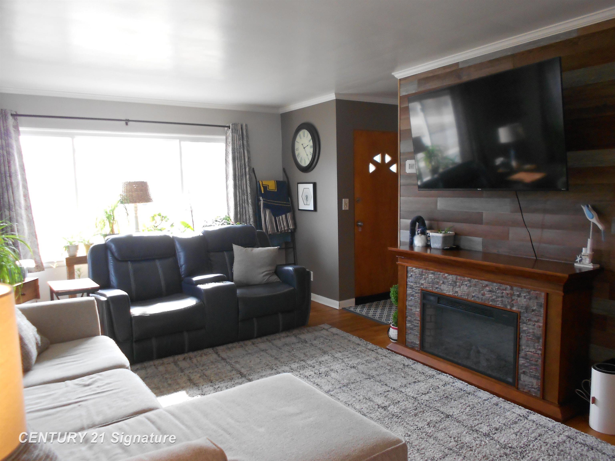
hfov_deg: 67.3
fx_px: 462
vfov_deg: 53.1
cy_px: 230
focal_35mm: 26
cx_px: 308
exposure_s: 1/30
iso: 160
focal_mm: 4.6
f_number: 3.2
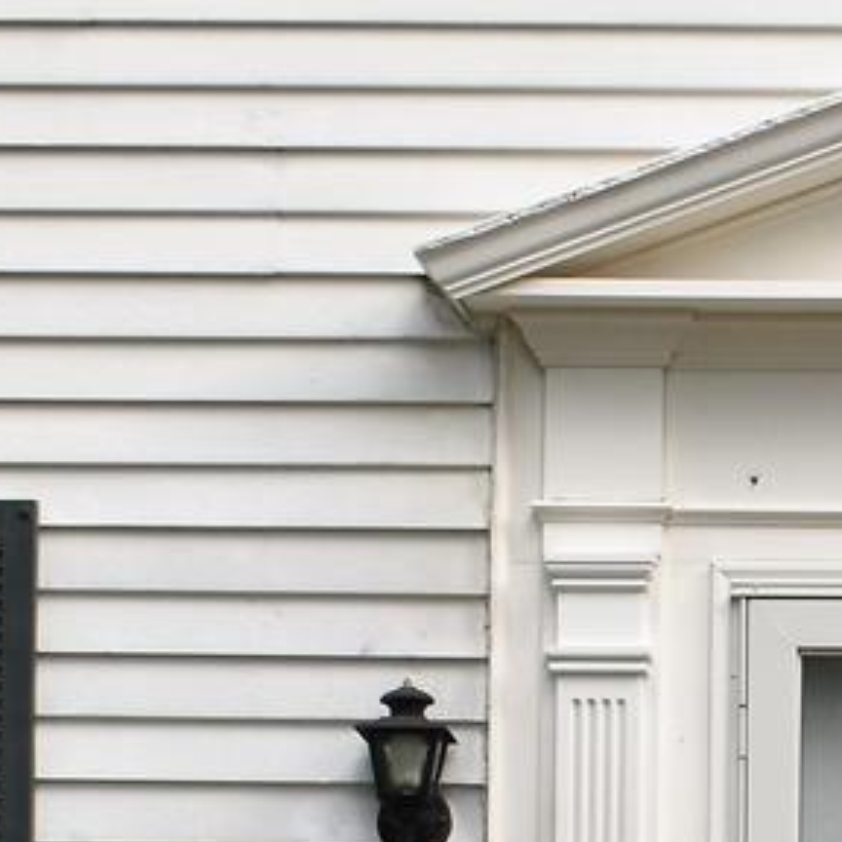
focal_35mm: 181
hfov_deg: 9.5
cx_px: 1035
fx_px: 4981
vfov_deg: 9.4
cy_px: 1288
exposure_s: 1/250
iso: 200
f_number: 6.3
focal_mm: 20
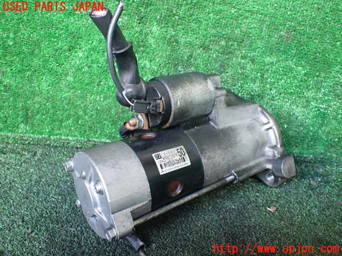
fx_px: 296
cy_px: 128
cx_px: 171
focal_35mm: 30
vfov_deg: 46.8
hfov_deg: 60.0
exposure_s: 1/100
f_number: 2.3
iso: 800
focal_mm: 5.4
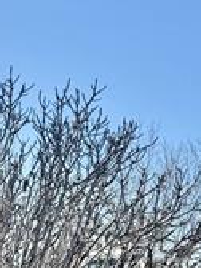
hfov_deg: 12.1
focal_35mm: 110
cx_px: -191
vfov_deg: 15.1
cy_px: 507
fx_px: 852
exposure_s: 1/3759
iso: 80
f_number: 1.78
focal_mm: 6.76
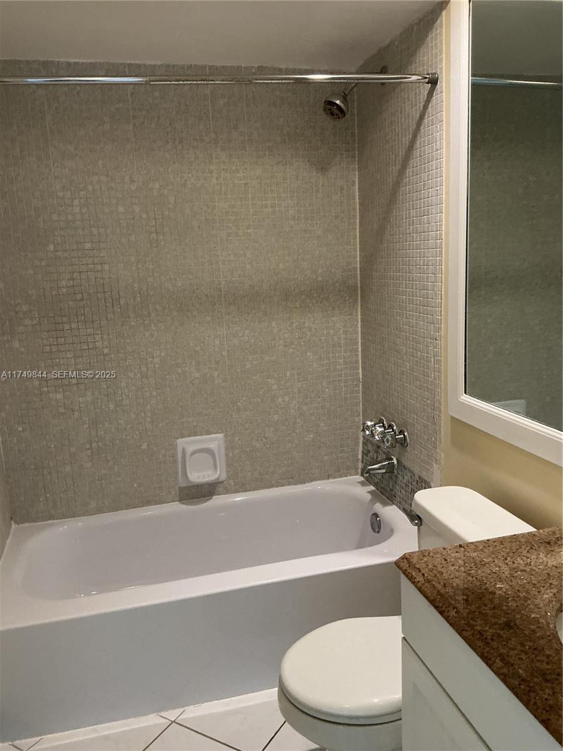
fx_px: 629
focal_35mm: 29
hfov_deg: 48.2
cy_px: 376
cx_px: 282
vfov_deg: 61.7
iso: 125
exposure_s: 1/60
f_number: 1.8
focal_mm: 3
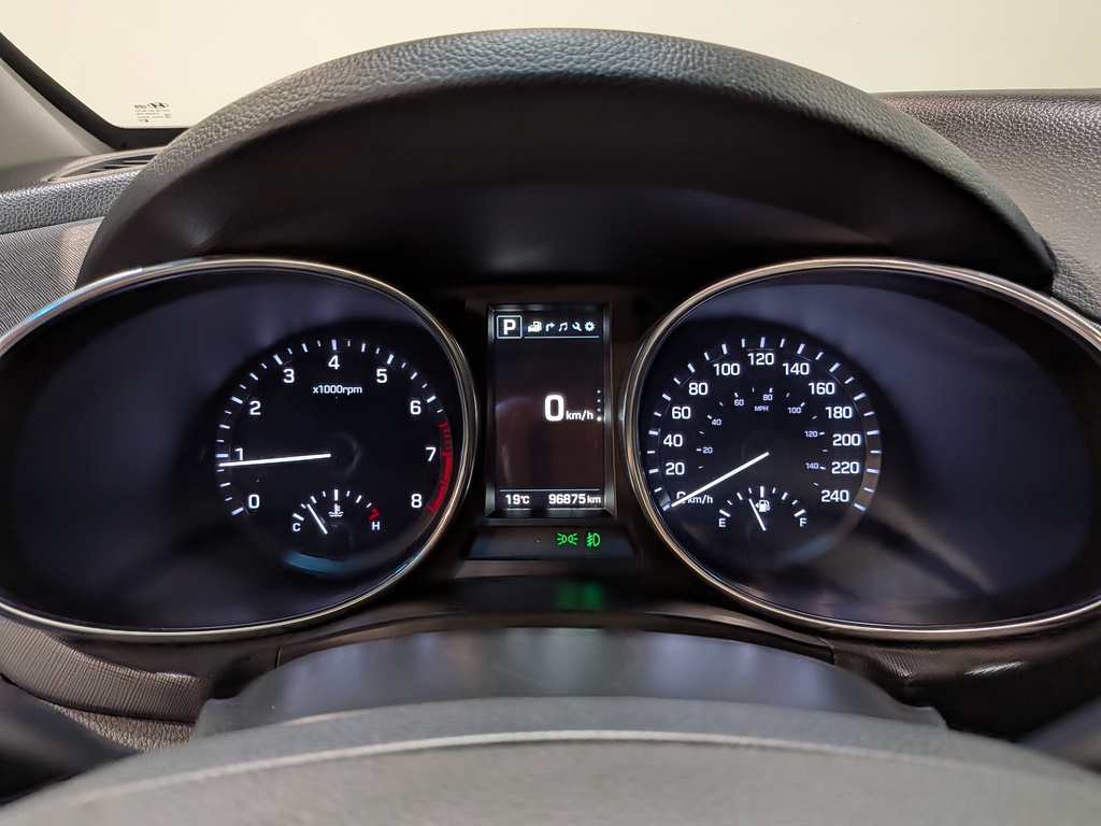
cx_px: 550
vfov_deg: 56.8
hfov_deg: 71.6
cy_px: 413
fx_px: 763
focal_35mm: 24
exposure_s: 1/50
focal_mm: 4.53
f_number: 1.7
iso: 97
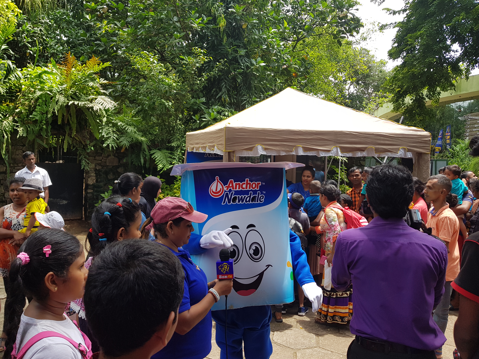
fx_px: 374
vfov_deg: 51.4
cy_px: 181
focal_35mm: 27
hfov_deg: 65.3
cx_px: 241
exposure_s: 1/465
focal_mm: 4.2
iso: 40
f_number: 1.7
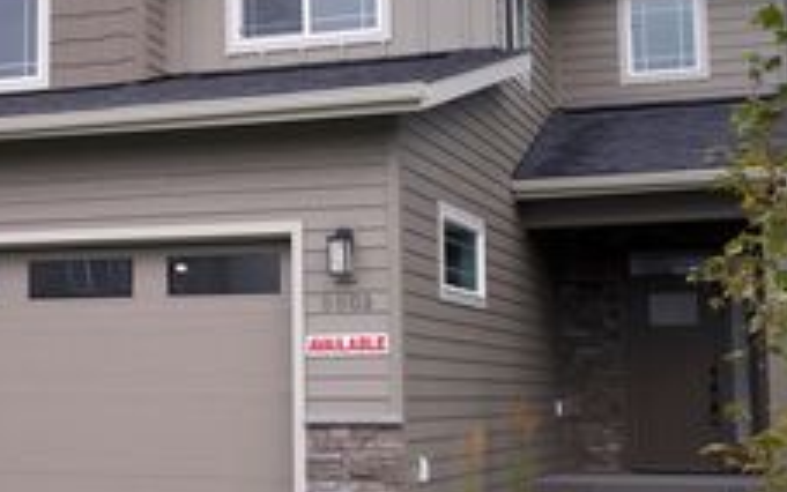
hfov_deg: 27.0
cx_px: 166
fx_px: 1612
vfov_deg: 17.4
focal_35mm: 75
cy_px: 194
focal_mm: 33.5
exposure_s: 1/250
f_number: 5
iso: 100
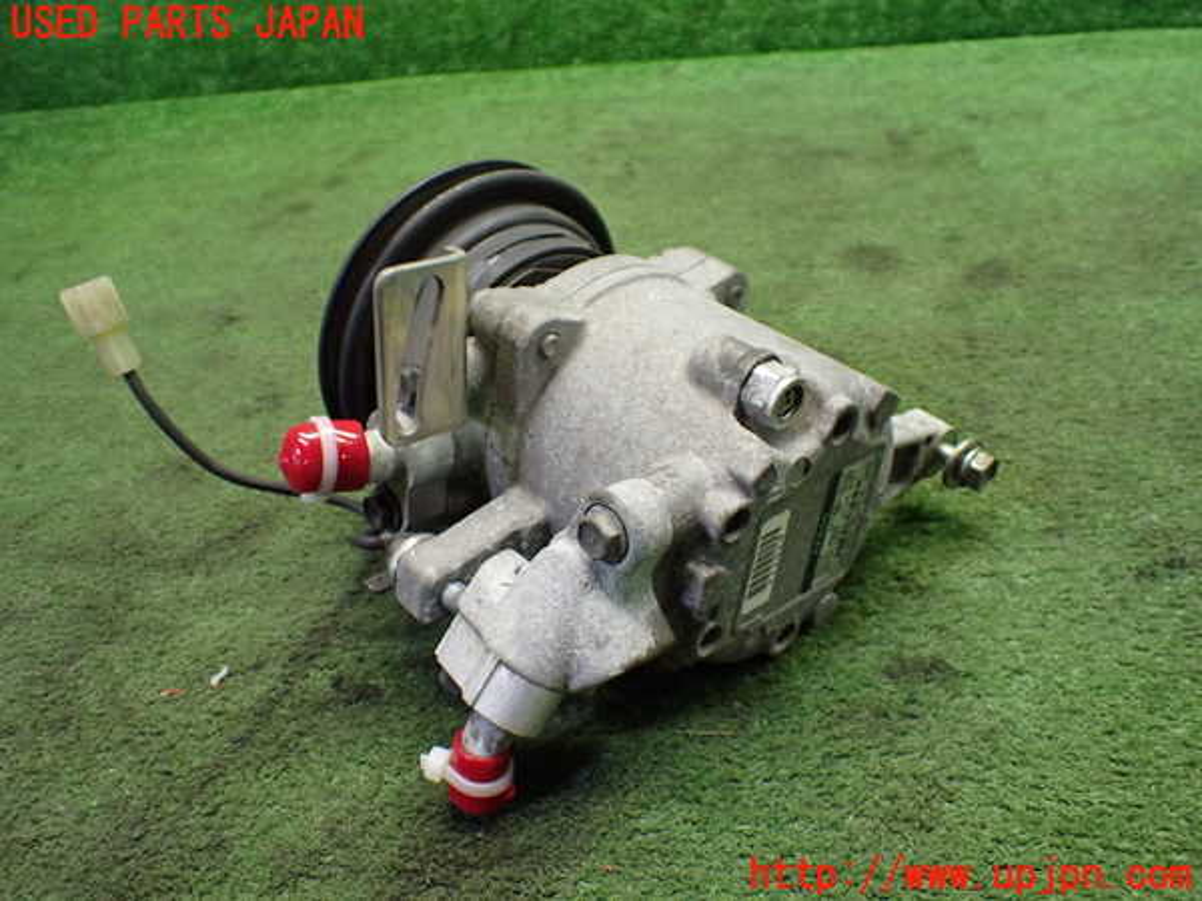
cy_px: 450
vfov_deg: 46.8
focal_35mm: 30
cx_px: 601
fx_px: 1042
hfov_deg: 60.0
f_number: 2.3
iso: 640
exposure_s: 1/125
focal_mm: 5.4
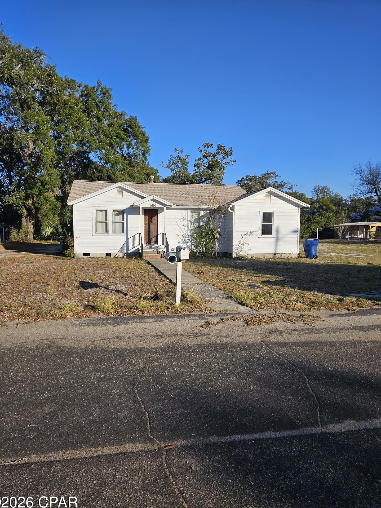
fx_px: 352
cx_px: 187
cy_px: 262
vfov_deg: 71.6
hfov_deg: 56.8
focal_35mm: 24
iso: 25
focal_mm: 5.4
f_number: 1.8
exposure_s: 1/2417
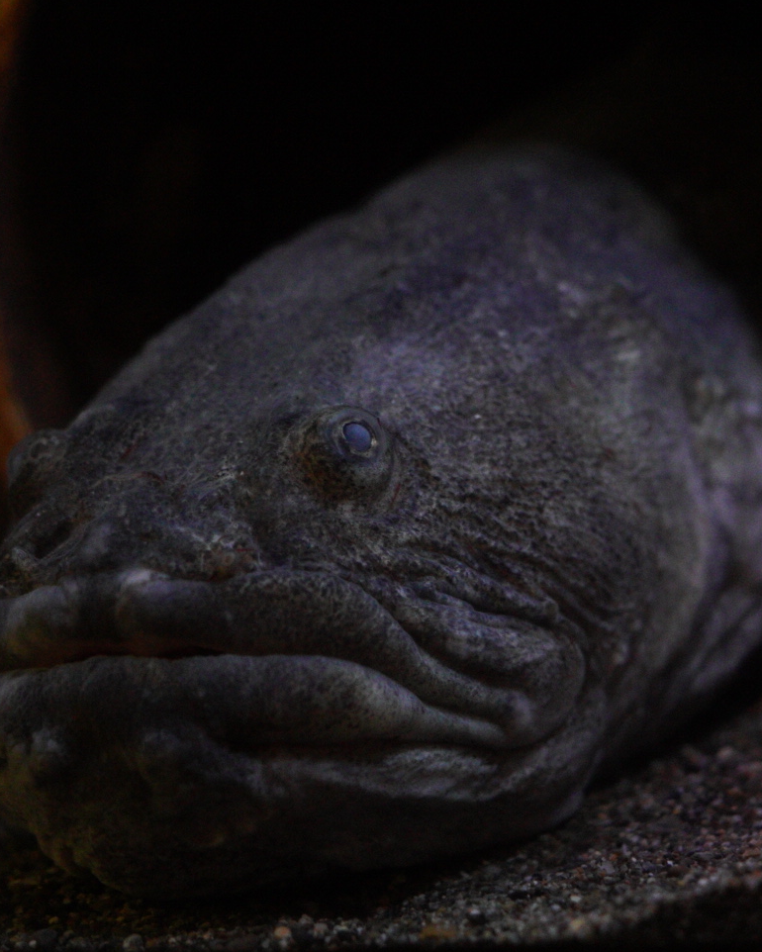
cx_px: 359
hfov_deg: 7.3
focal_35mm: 213
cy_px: 499
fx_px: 6003
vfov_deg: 9.1
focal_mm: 90
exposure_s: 1/125
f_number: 2.8
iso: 4000
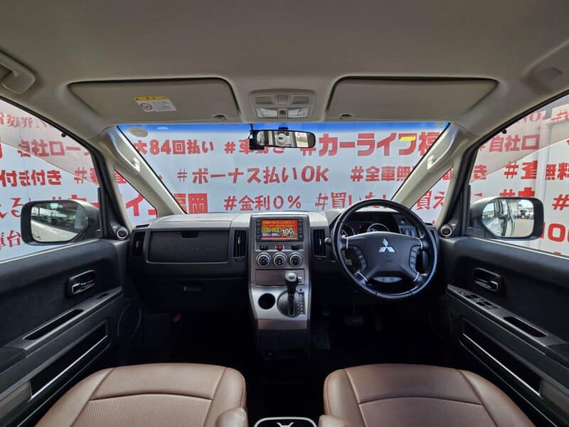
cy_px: 214
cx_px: 284
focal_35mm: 13
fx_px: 214
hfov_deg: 106.2
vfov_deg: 89.9
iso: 50
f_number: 2.2
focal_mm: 2.2
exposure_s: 1/75.9
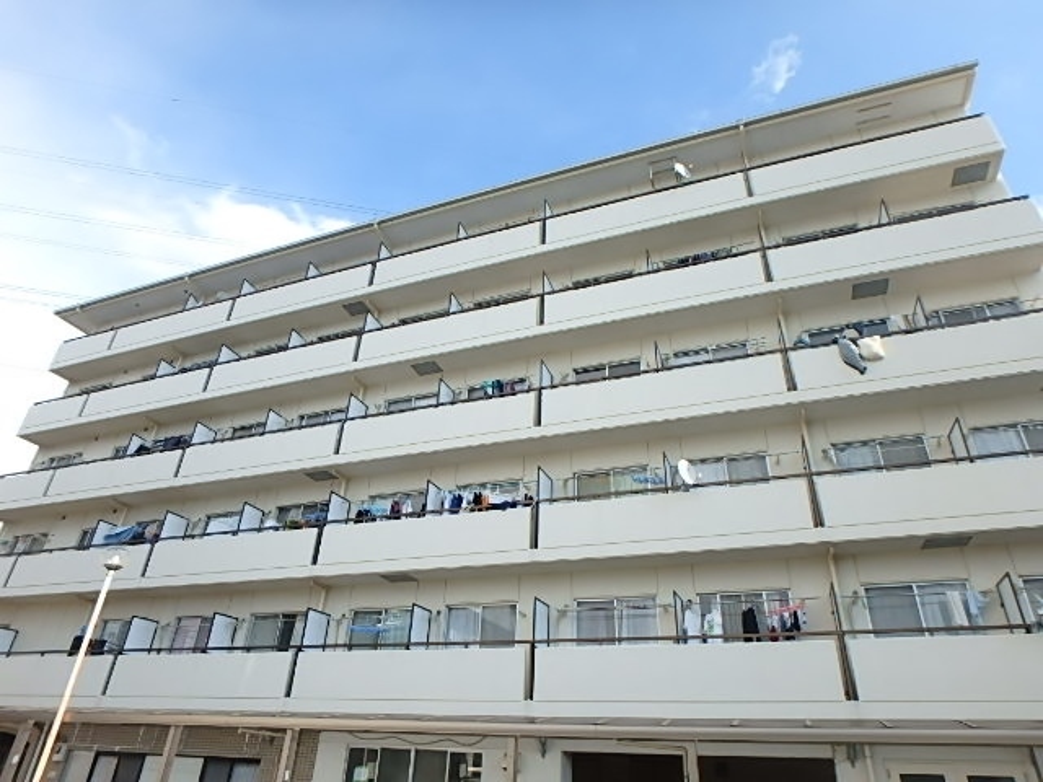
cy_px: 391
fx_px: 633
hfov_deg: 79.0
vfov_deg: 63.4
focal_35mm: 21
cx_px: 522
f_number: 3.5
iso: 125
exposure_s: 1/640
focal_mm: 3.7
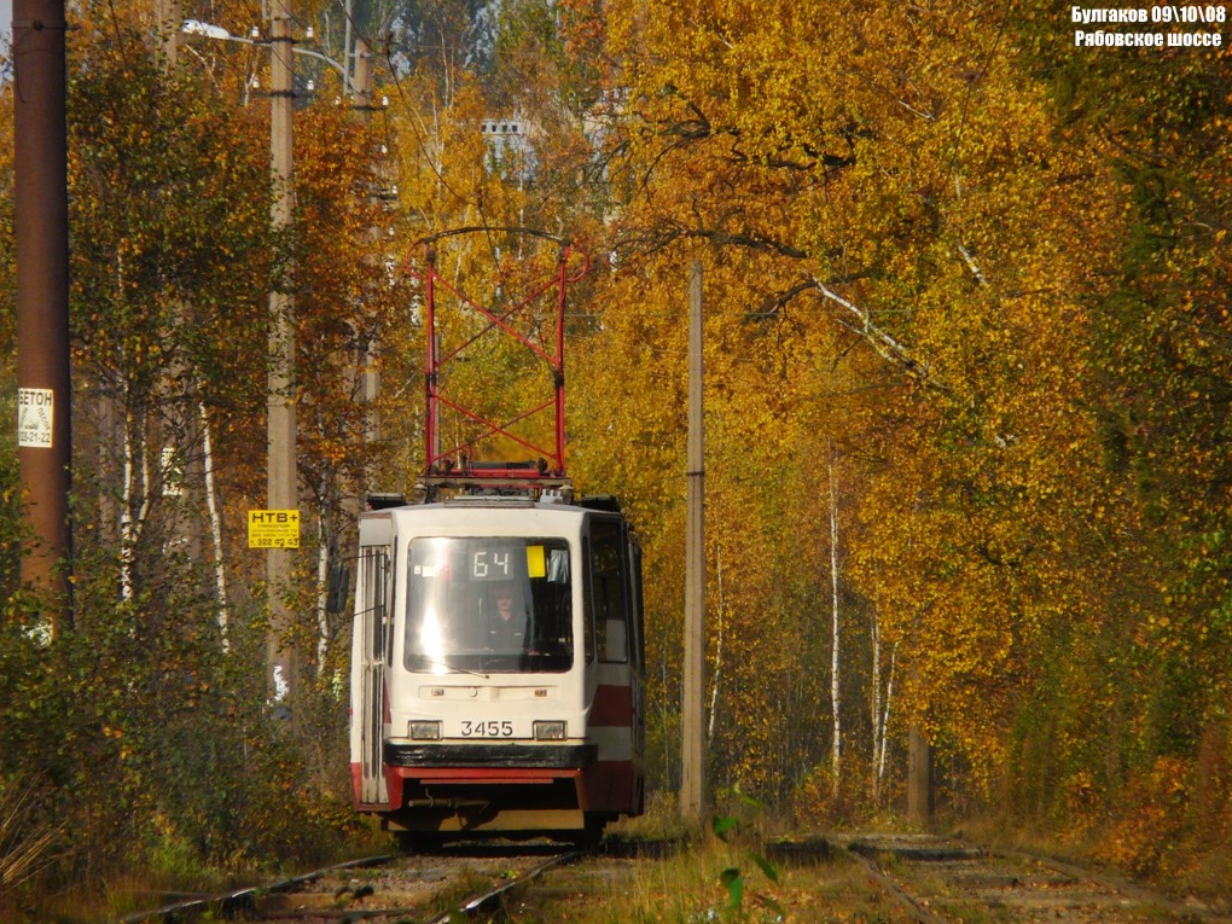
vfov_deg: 2.9
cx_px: 616
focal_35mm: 506
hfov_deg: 3.9
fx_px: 18009
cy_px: 461
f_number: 8
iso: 100
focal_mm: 82.8
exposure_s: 1/200
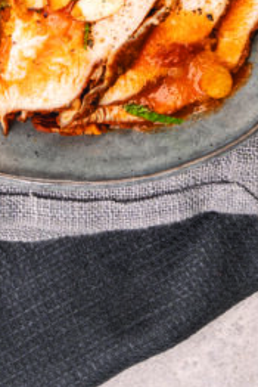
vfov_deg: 12.7
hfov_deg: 8.9
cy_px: -173
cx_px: 108
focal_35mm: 154
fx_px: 1653
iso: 100
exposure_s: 1/13
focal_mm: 35
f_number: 14
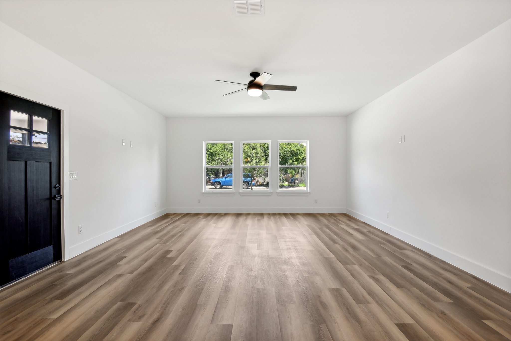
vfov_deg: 70.5
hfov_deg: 93.3
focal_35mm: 17
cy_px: 170
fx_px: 241
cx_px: 256
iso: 400
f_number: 8
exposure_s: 1/25
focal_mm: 17
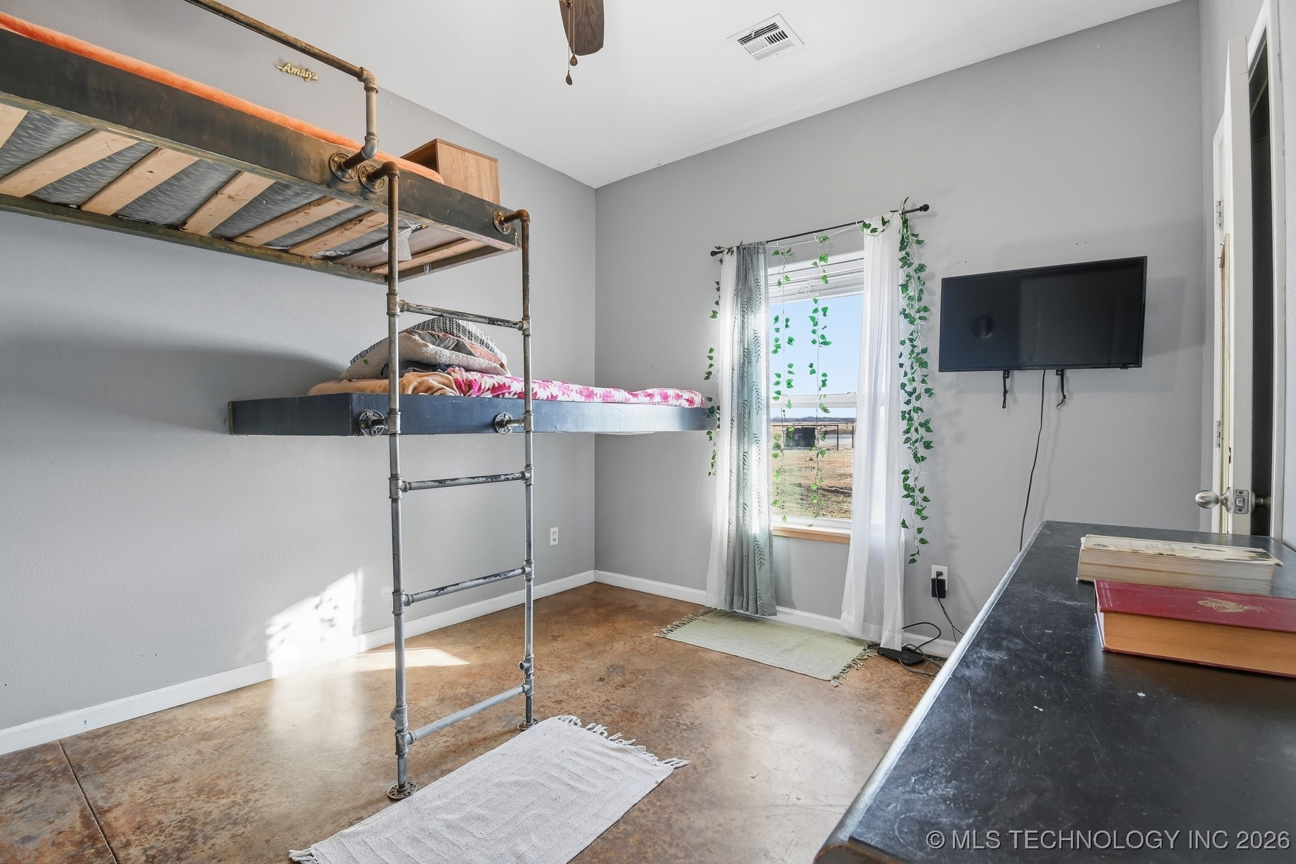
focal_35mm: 15
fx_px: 540
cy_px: 432
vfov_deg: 77.3
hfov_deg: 100.4
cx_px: 648
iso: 250
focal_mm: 10
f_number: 8
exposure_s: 1/40
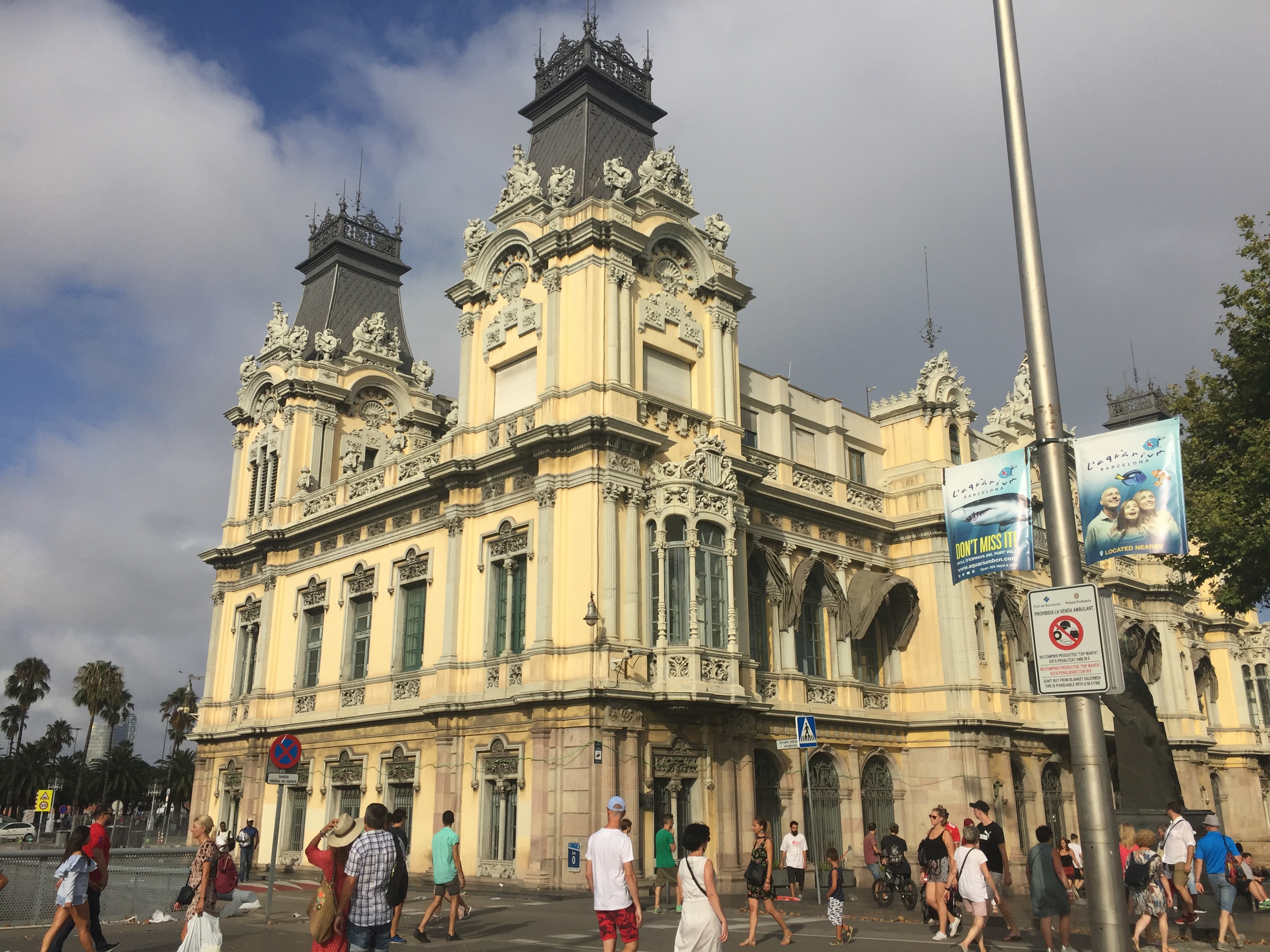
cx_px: 635
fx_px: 1064
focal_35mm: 29
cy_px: 476
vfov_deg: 48.2
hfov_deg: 61.7
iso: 32
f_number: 2.2
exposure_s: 1/3597
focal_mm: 4.15
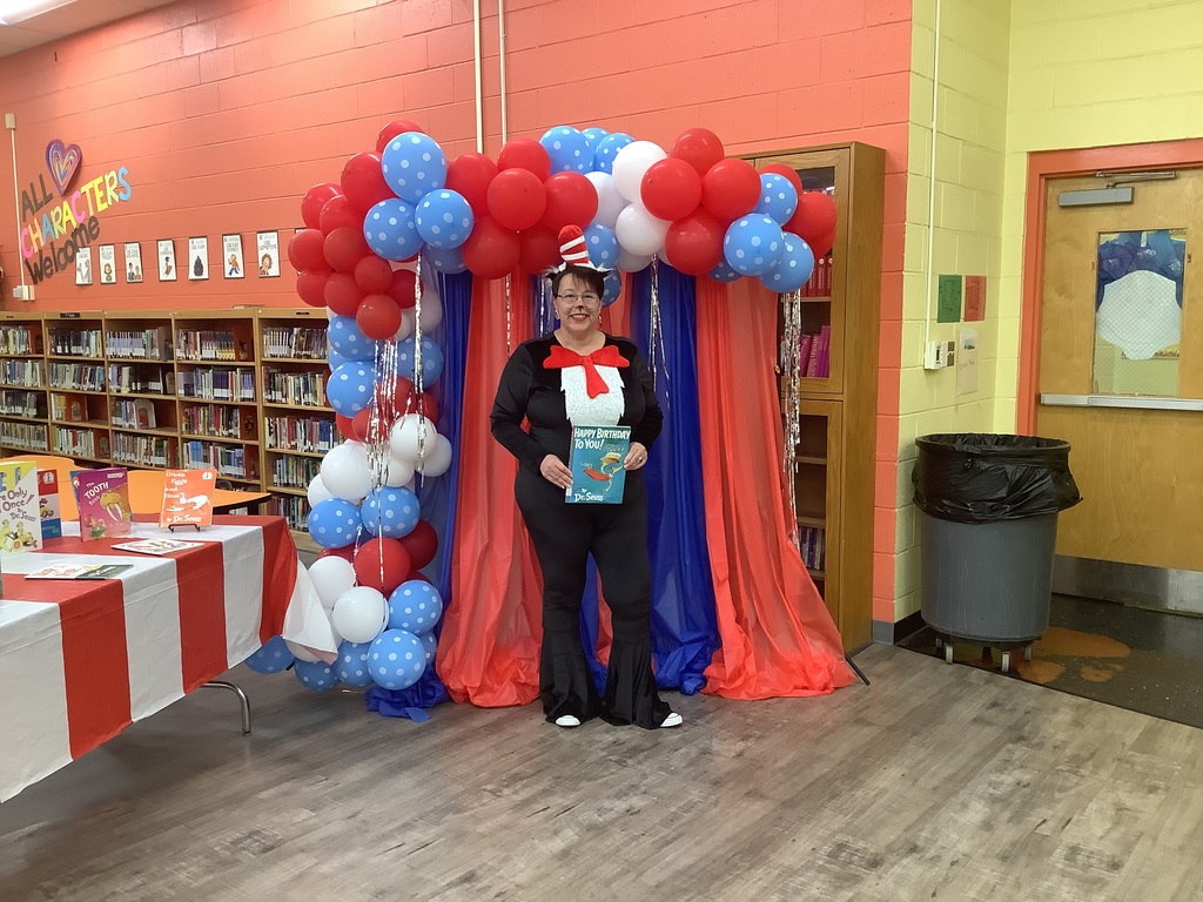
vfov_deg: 45.4
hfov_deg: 58.4
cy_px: 451
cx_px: 602
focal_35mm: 31
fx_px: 1077
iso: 160
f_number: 2.4
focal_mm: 3.3
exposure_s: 1/60
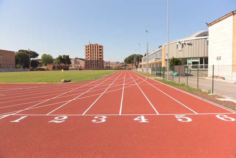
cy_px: 79
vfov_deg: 53.2
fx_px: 157
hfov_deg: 73.7
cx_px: 118
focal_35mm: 24
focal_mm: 24
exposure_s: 1/4000
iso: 1250
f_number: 5.6
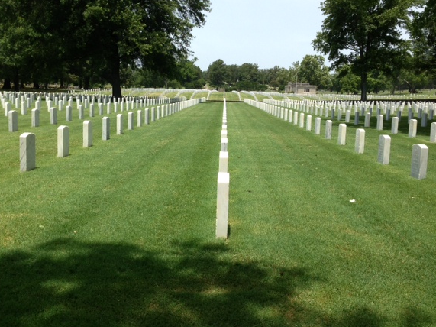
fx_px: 466
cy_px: 144
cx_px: 224
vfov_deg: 38.6
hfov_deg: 50.1
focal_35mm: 37
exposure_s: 1/1427
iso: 80
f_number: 2.4
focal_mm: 4.13
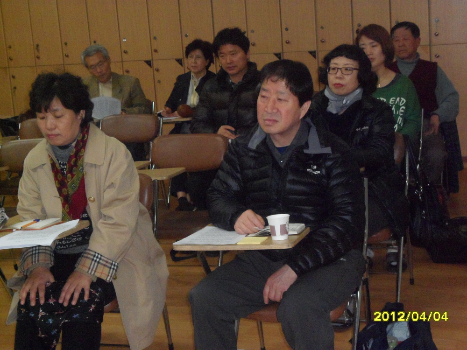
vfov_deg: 23.3
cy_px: 175
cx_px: 234
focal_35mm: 63
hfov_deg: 30.7
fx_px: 850
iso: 640
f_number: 5.6
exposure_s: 1/60
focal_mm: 11.2
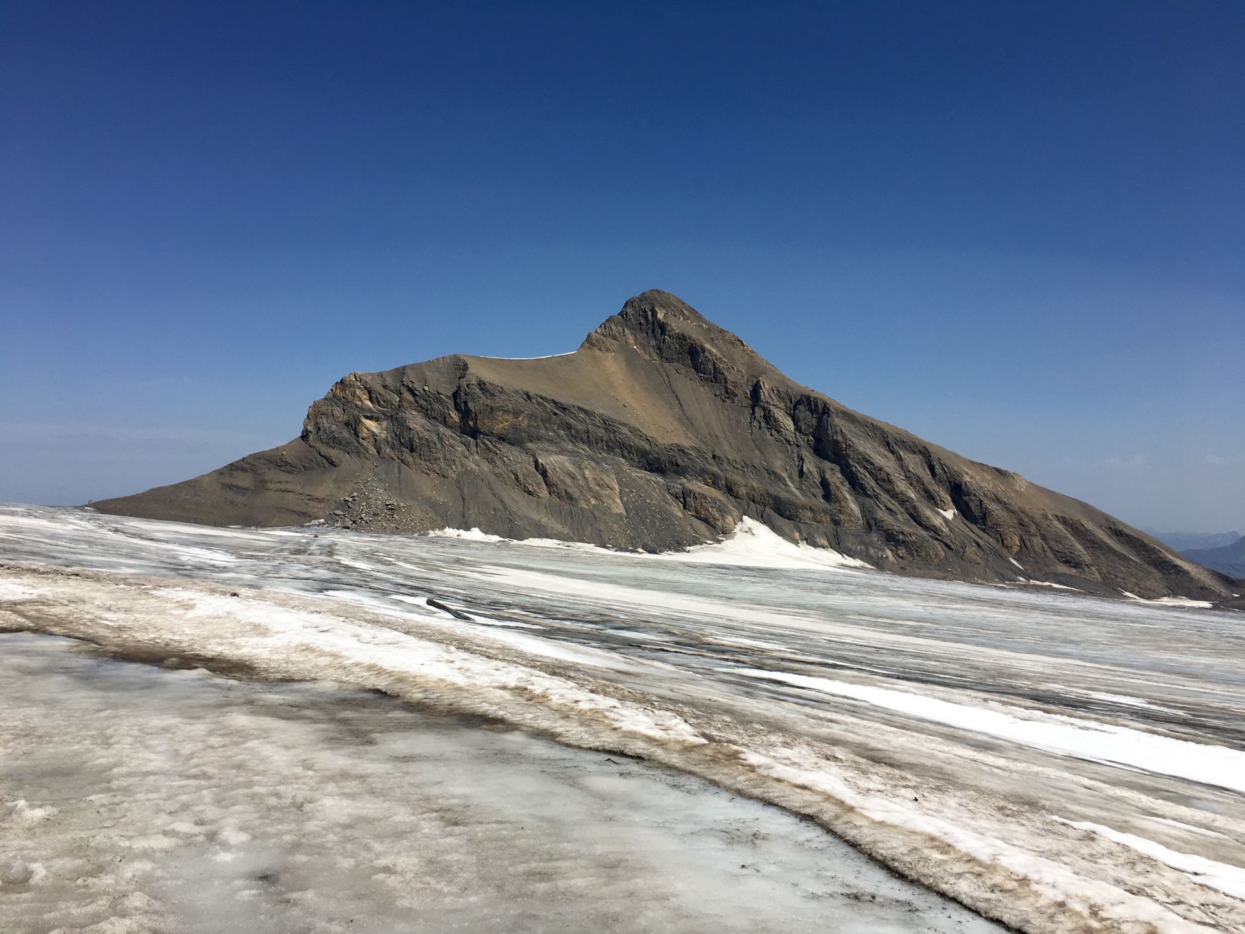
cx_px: 622
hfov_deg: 61.7
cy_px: 467
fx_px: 1043
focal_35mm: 29
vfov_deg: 48.2
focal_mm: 4.15
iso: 25
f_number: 2.2
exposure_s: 1/3205
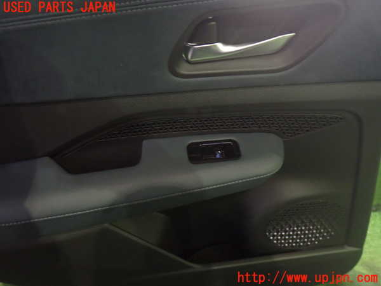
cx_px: 190
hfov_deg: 60.0
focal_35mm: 30
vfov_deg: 46.8
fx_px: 330
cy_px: 143
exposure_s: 1/13
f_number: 2.3
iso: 800
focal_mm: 5.4
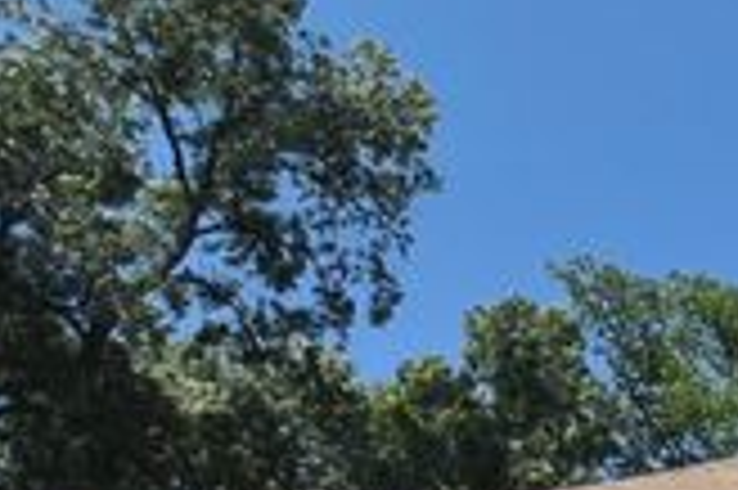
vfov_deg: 19.8
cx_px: 1008
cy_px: 731
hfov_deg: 27.1
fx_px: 1219
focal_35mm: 60
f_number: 10
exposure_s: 1/400
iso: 200
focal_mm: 13
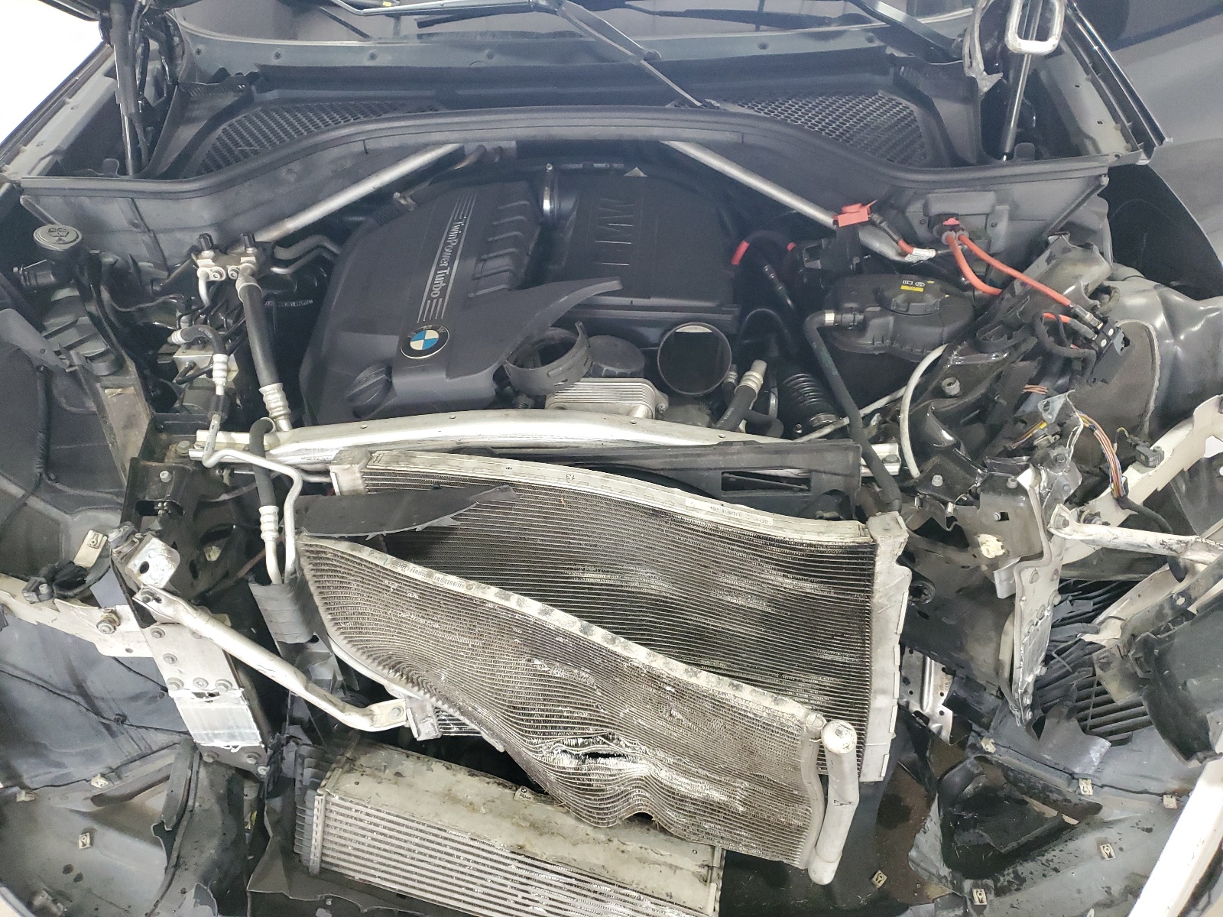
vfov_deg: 53.1
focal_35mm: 26
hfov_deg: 67.3
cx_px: 612
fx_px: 919
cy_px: 458
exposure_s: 1/60.2
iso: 362
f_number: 1.5
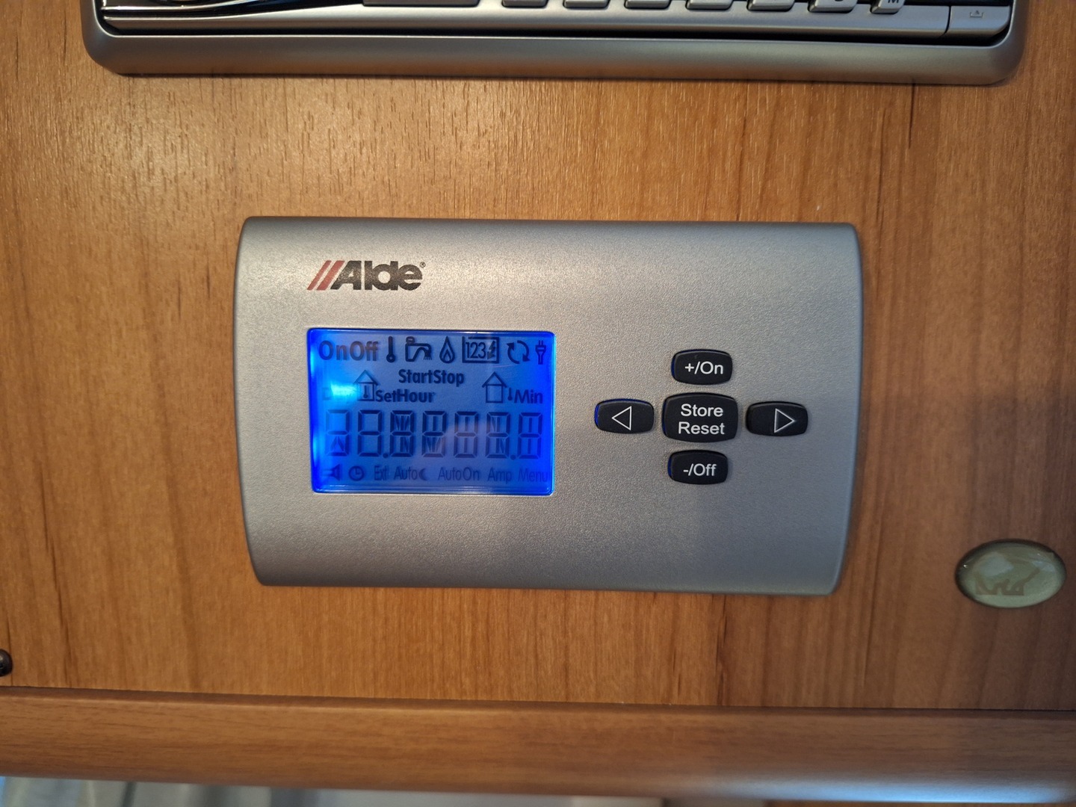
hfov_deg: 73.9
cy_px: 404
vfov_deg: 58.9
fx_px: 715
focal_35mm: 23
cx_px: 538
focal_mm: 5.54
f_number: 1.8
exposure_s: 1/24
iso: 400
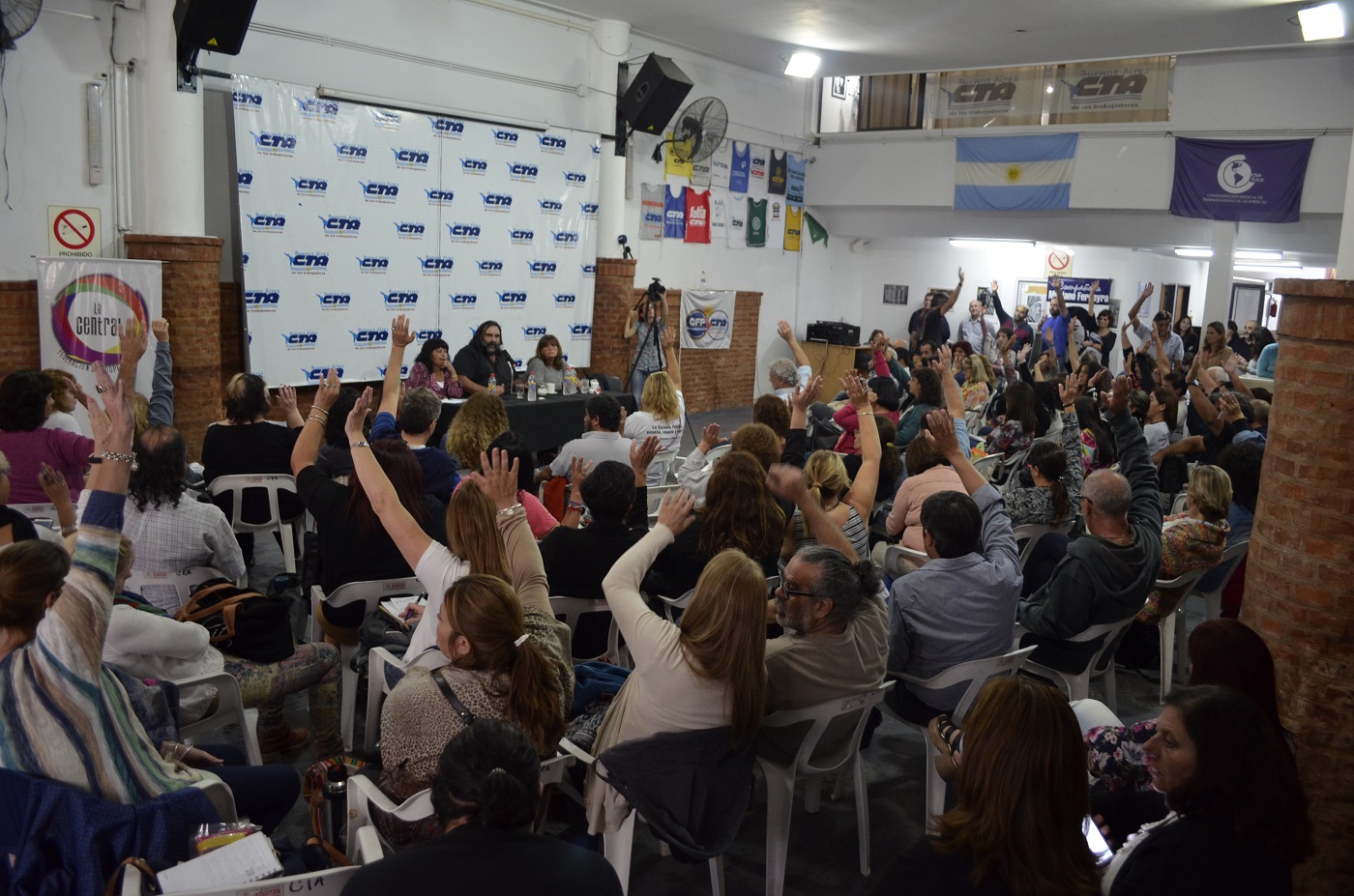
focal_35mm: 27
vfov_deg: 47.7
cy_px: 448
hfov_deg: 67.5
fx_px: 1013
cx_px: 677
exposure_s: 1/30
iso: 900
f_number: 3.5
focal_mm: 18
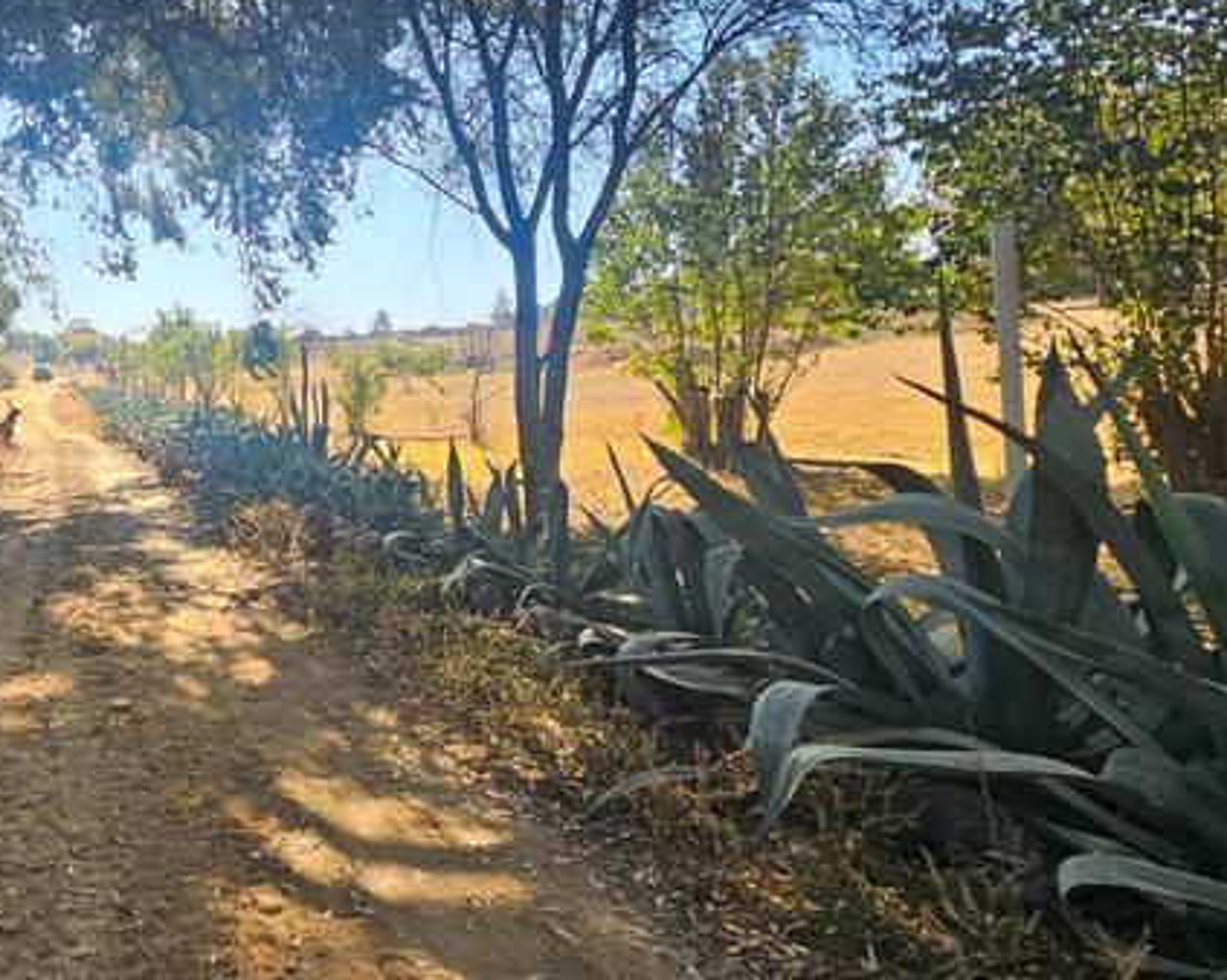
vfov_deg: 58.0
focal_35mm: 24
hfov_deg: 59.6
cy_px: 365
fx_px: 871
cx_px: 119
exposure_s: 1/384
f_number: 2.2
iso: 50
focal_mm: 2.2
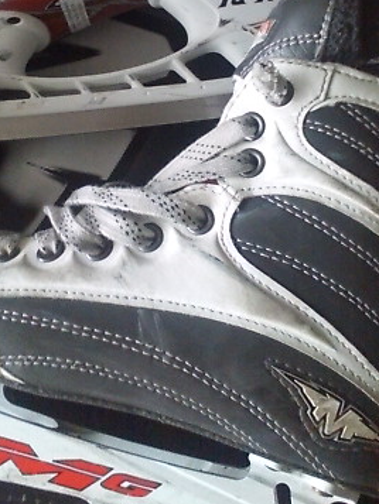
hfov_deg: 28.0
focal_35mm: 52
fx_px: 759
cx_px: 153
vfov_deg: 36.0
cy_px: 130
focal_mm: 3.73
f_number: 3.5
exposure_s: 1/120
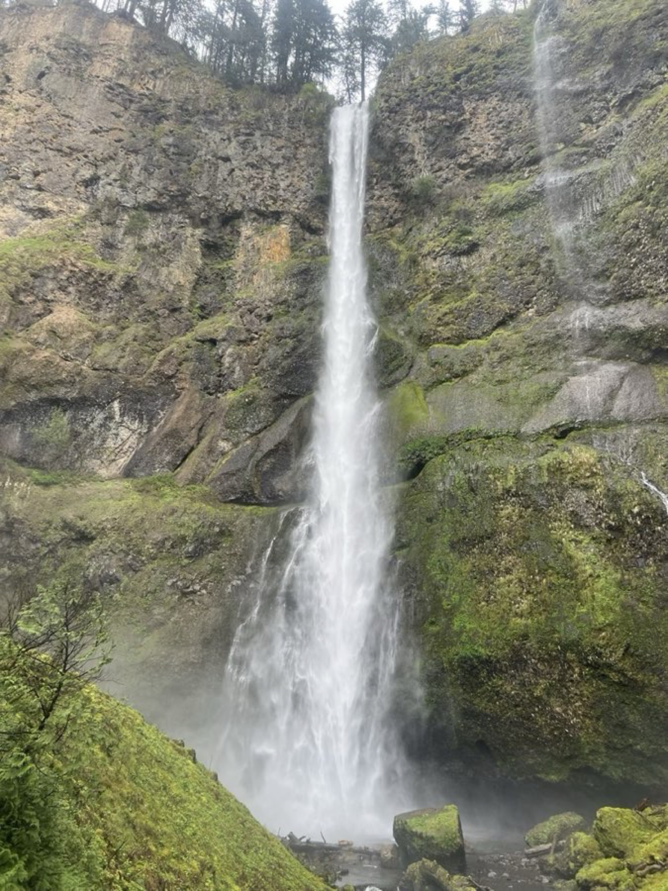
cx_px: 334
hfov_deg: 53.1
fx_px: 669
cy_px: 446
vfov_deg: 67.3
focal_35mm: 26
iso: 40
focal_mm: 5.7
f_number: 1.5
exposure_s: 1/176
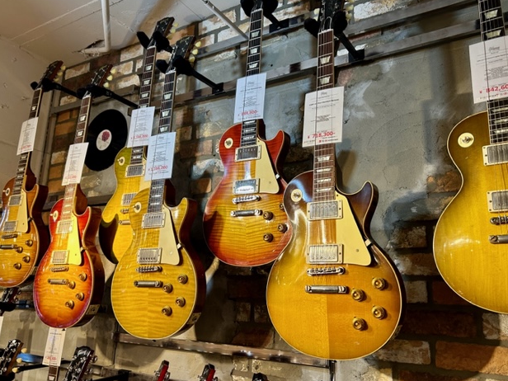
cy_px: 186
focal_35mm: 27
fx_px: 396
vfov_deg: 51.3
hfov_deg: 65.3
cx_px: 259
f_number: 1.5
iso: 80
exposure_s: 1/60
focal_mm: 5.7
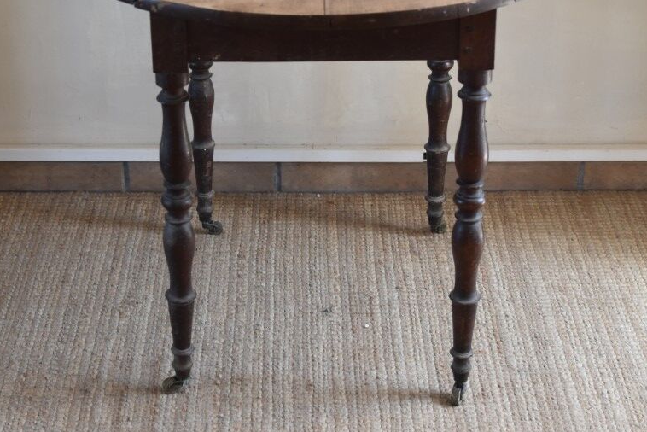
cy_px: 135
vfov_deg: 17.1
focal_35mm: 80
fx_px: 1434
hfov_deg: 25.4
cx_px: 324
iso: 400
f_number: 4
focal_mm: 35
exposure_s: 1/60
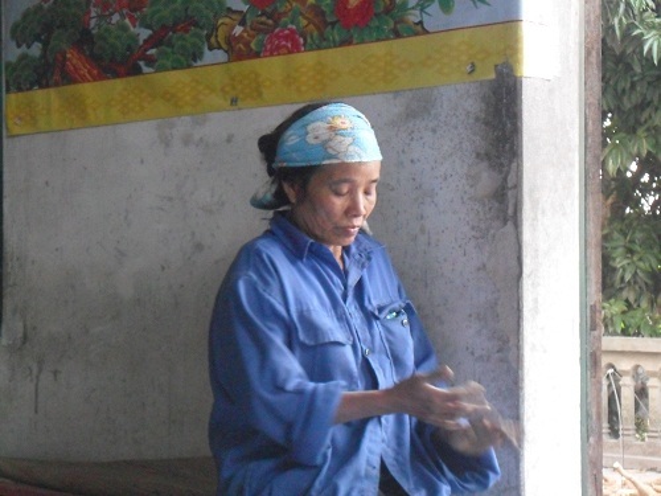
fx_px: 1413
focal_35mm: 74
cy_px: 248
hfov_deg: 26.3
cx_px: 330
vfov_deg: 19.9
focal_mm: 13.2
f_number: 3.9
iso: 800
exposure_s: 1/20
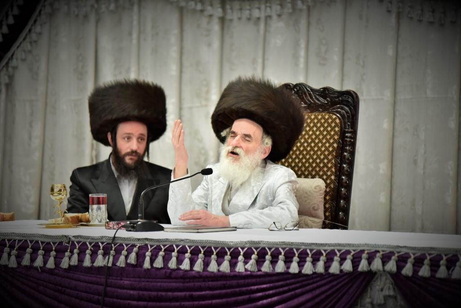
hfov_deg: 10.3
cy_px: 154
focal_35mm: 200
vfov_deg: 6.9
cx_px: 230
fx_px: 2561
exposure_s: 1/400
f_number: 2.8
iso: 1250
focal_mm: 200
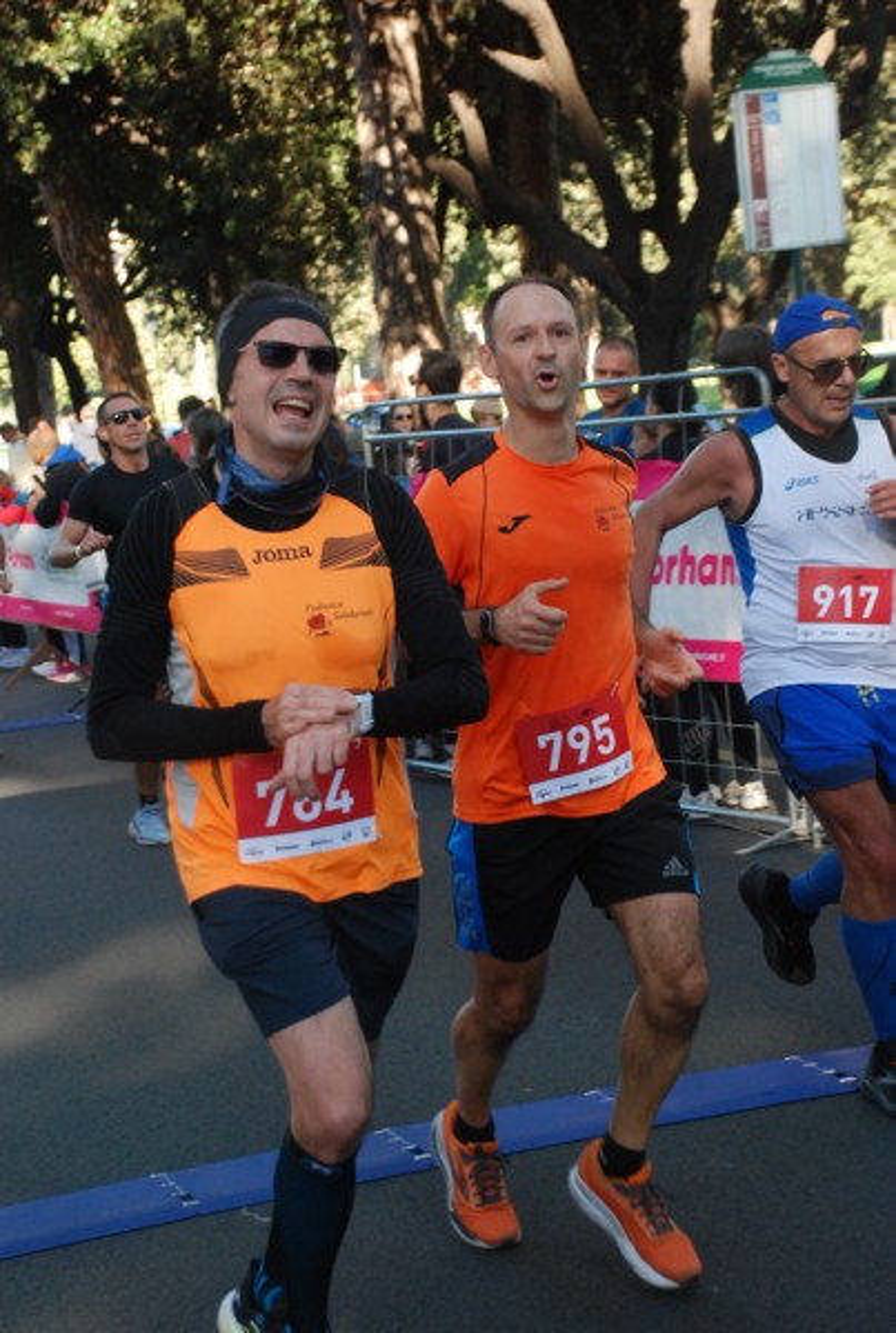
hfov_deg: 18.3
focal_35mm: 75
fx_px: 2785
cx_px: 448
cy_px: 666
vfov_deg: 26.9
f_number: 5
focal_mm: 50
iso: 1000
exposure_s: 1/320
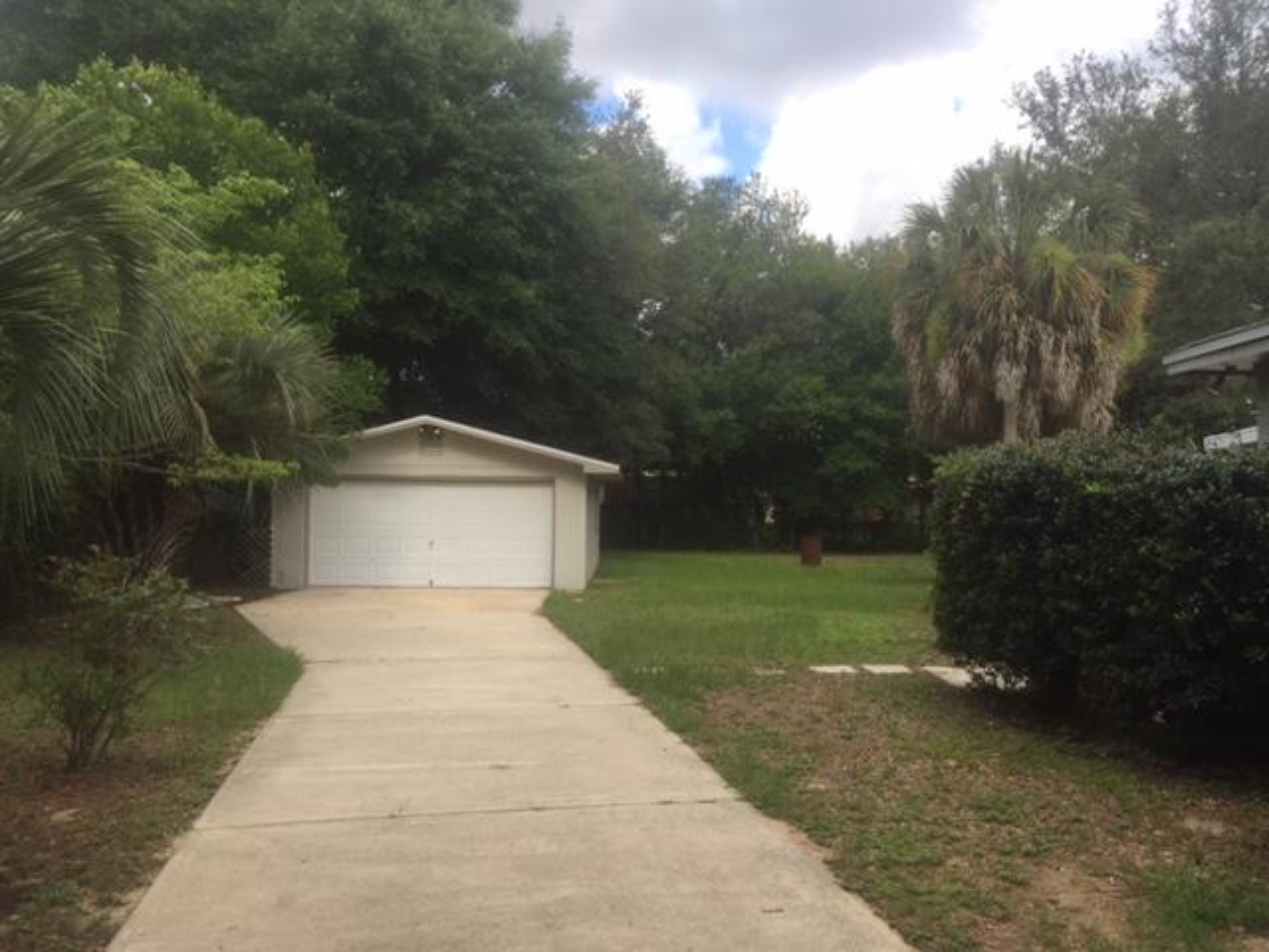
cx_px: 634
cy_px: 476
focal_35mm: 29
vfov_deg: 48.2
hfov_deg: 61.7
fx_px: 1063
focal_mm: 4.15
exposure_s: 1/638
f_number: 2.2
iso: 32
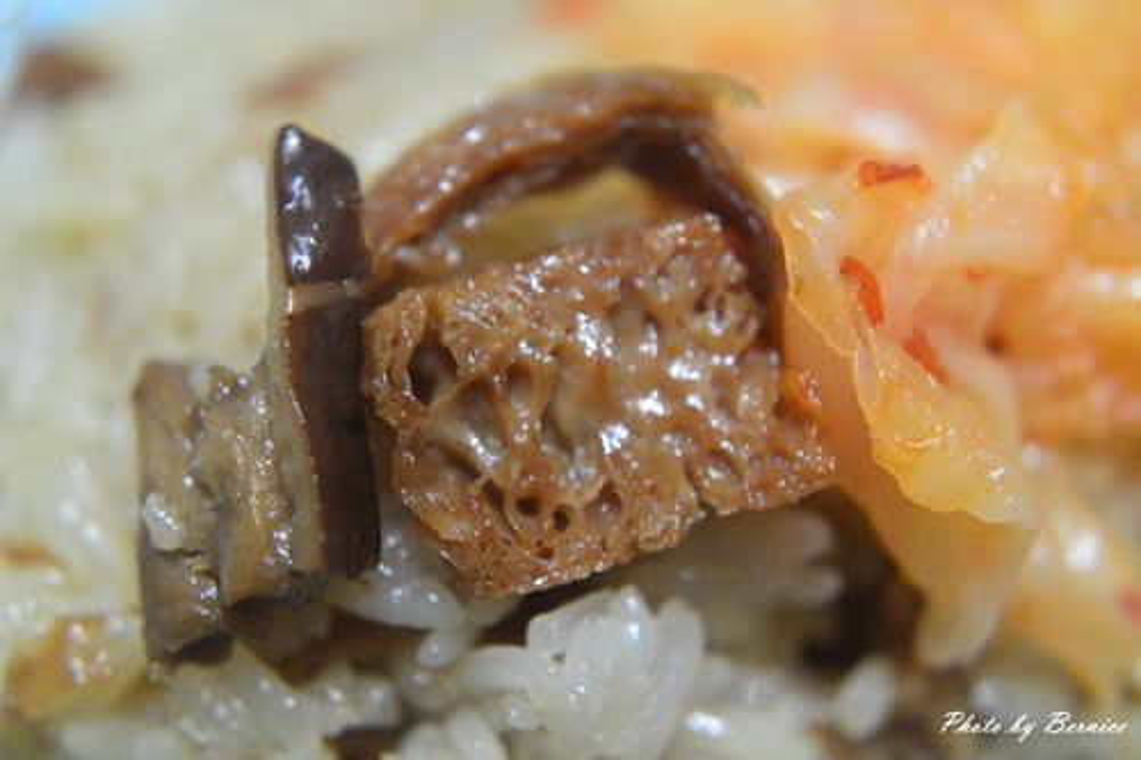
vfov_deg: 27.5
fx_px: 1552
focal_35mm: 49
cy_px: 380
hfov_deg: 40.4
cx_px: 570
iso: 800
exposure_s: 1/40
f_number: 1.8
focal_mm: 18.5
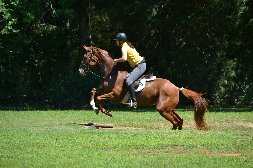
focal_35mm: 248
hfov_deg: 8.3
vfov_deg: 5.6
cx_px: 126
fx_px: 1739
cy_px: 84
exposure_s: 1/500
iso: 160
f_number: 5.6
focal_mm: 165
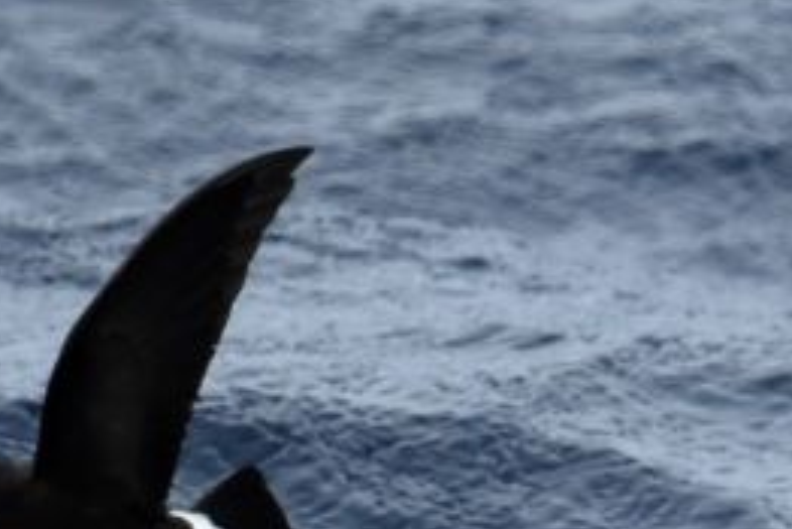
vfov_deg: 0.8
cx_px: 871
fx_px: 40325
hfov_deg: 1.1
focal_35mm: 1832
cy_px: 491
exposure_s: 1/8000
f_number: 6.3
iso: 1100
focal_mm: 600
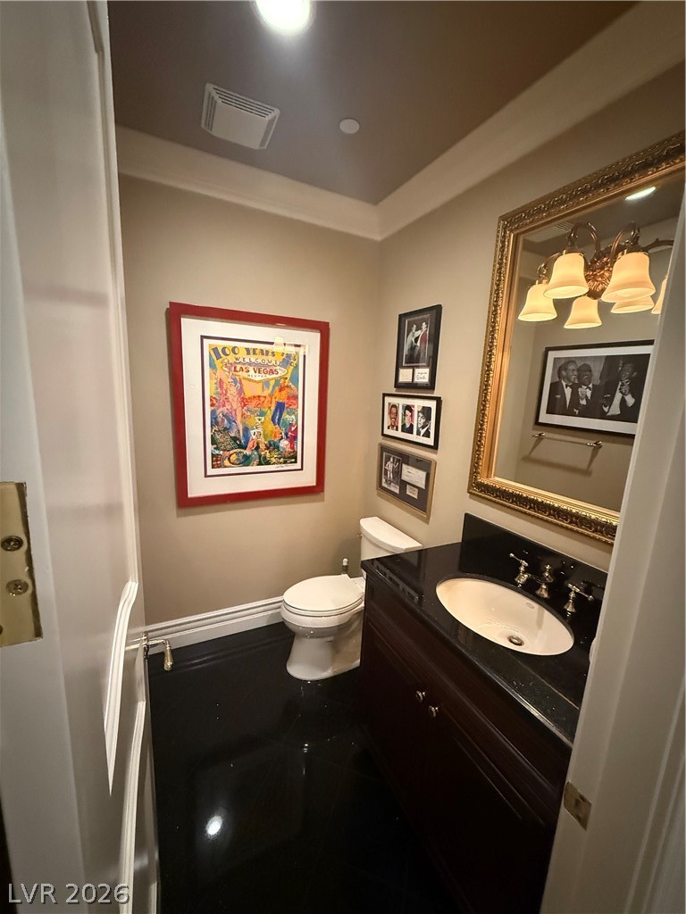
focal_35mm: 14
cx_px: 343
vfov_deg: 102.1
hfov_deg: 85.7
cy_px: 457
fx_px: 370
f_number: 2.2
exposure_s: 1/40
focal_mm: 2.22
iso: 1250
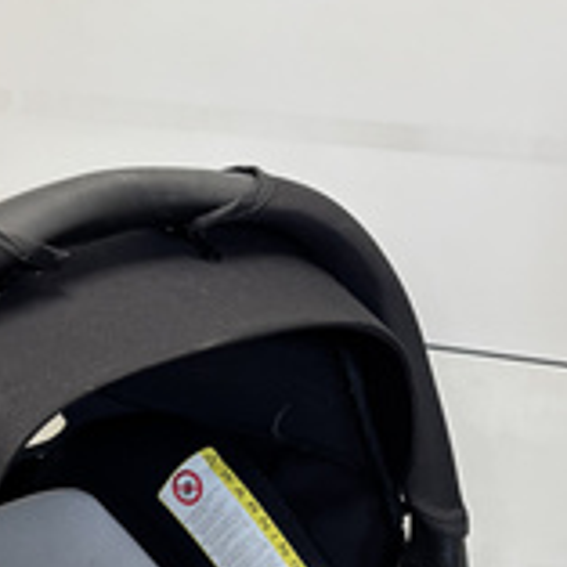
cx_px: 300
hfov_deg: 26.1
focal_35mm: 66
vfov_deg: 23.2
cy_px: 730
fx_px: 1223
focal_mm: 5.96
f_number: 1.6
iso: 125
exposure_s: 1/50
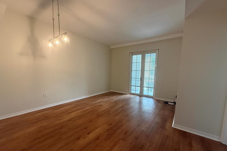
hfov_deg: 100.4
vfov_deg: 77.1
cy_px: 82
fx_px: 95
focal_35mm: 15
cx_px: 112
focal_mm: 2.22
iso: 400
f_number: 2.2
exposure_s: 1/60
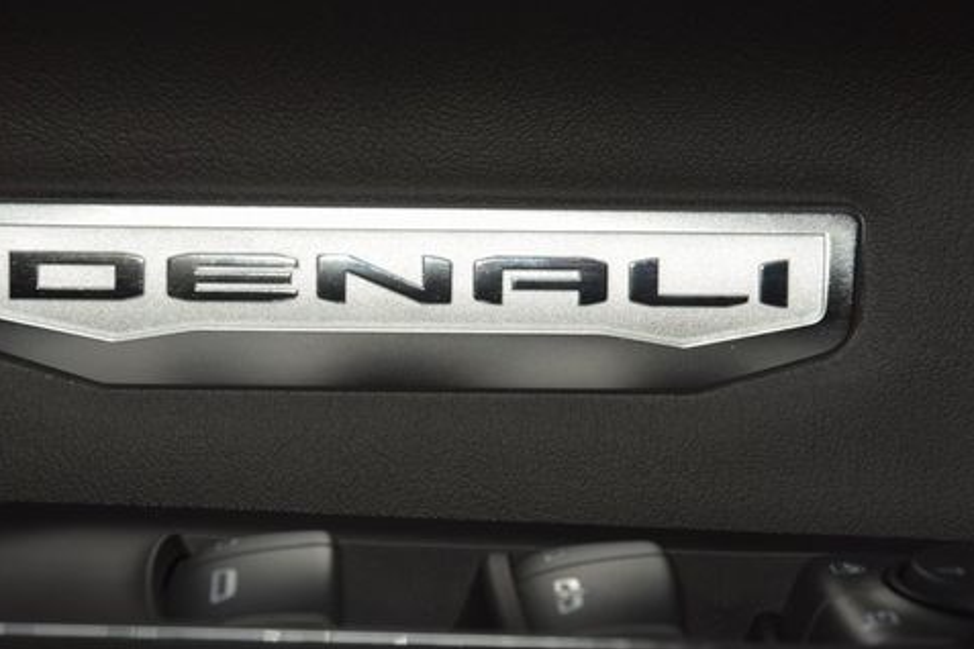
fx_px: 3815
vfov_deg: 9.7
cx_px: 437
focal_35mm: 141
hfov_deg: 14.5
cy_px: 285
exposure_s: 1/125
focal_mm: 70
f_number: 8
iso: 100
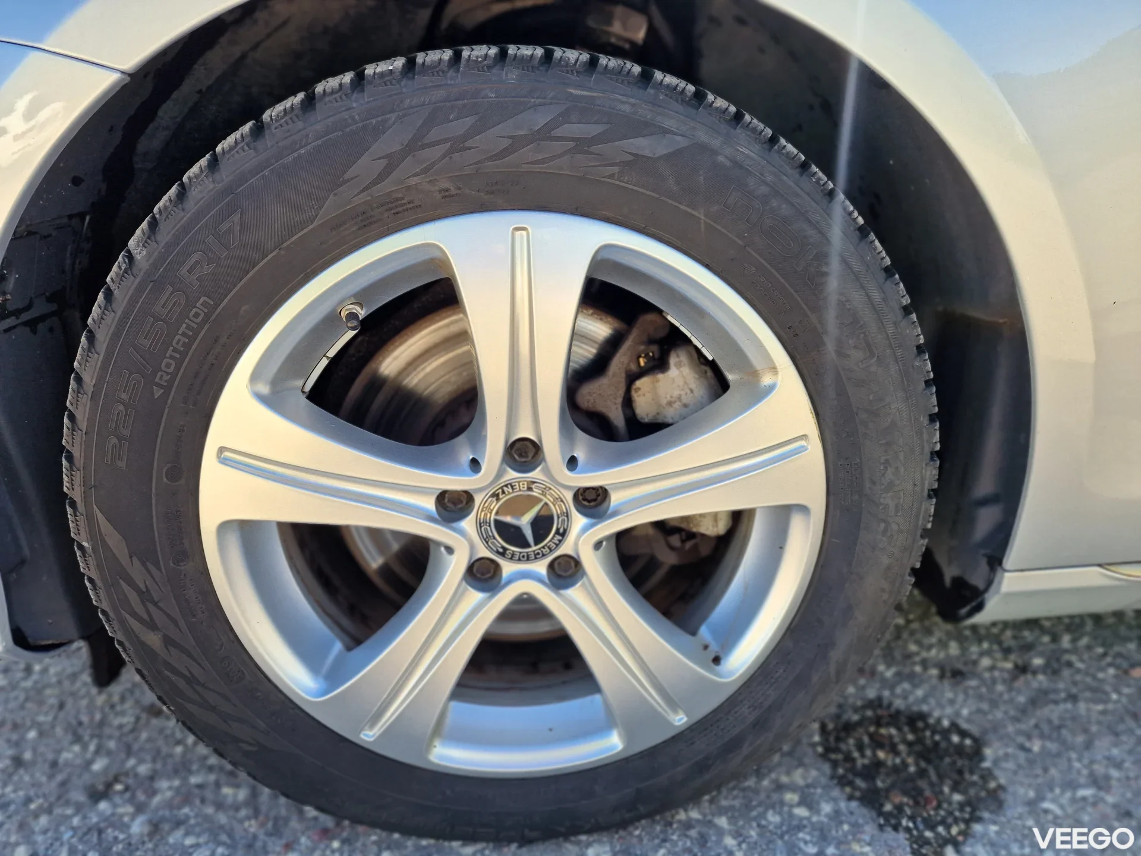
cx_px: 570
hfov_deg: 73.9
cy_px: 428
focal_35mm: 23
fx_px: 758
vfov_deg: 58.9
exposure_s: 1/178
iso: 50
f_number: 1.8
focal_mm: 6.4
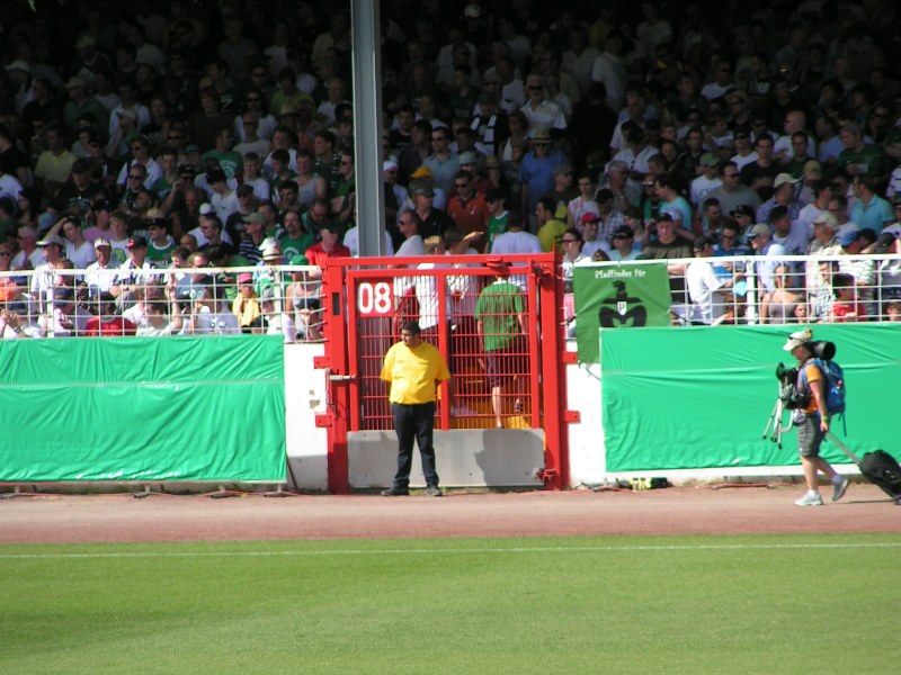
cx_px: 450
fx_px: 9891
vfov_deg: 3.9
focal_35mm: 380
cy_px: 338
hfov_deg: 5.2
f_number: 4
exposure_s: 1/640
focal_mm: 58
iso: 50
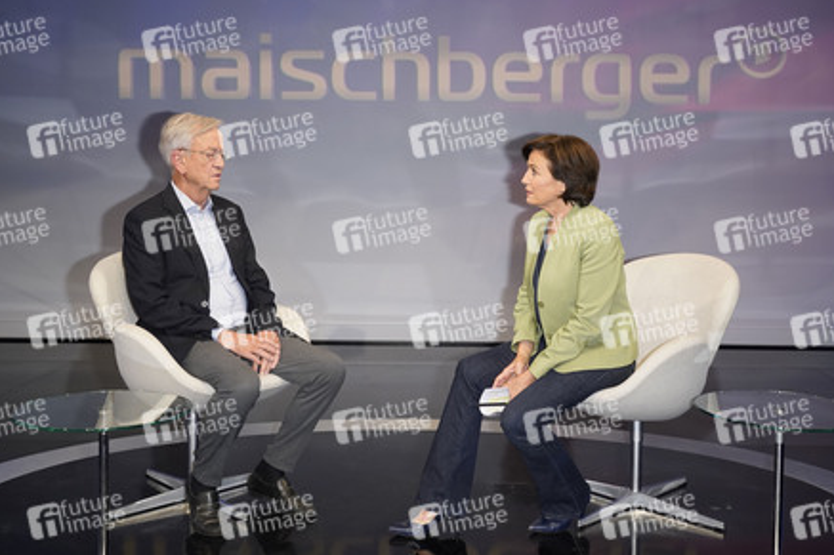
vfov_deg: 39.9
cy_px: 278
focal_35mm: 33
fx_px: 764
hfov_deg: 57.2
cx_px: 407
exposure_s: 1/160
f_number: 5.6
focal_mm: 32
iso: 2000
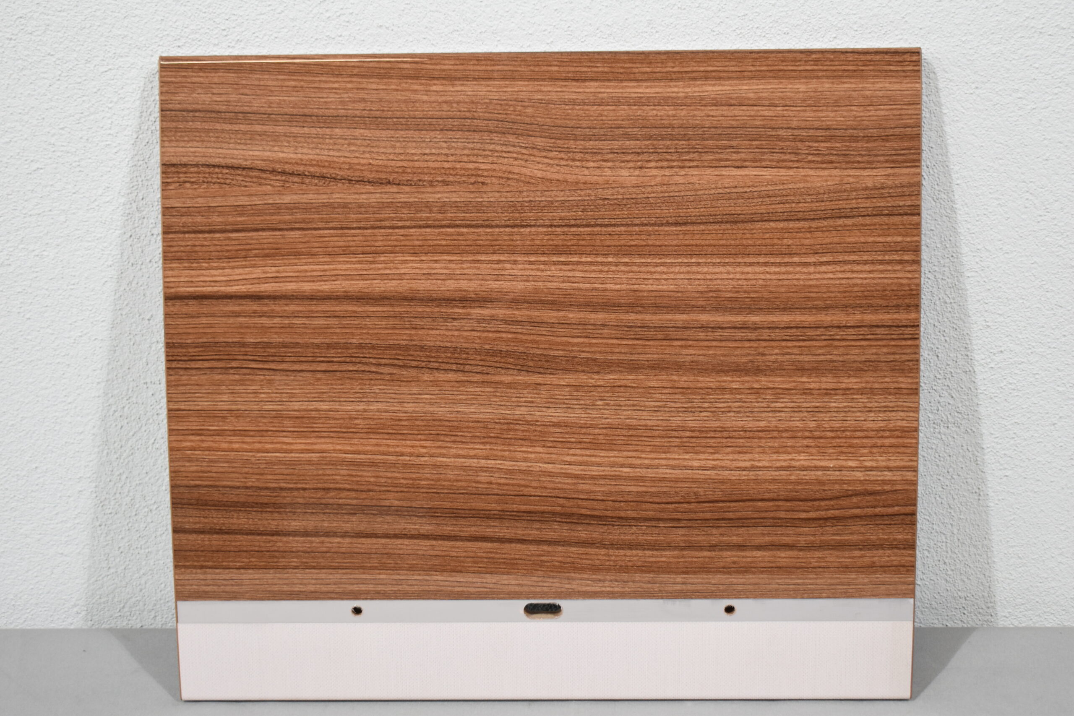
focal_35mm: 60
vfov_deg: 22.6
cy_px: 358
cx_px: 537
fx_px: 1790
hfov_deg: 33.4
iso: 800
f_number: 4.8
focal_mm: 40
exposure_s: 1/125
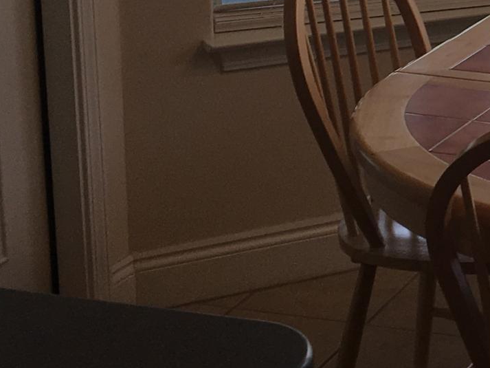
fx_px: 1727
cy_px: -74
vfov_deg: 11.9
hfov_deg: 14.9
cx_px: 761
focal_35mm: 122
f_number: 2.2
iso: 25
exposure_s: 1/150
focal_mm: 4.15
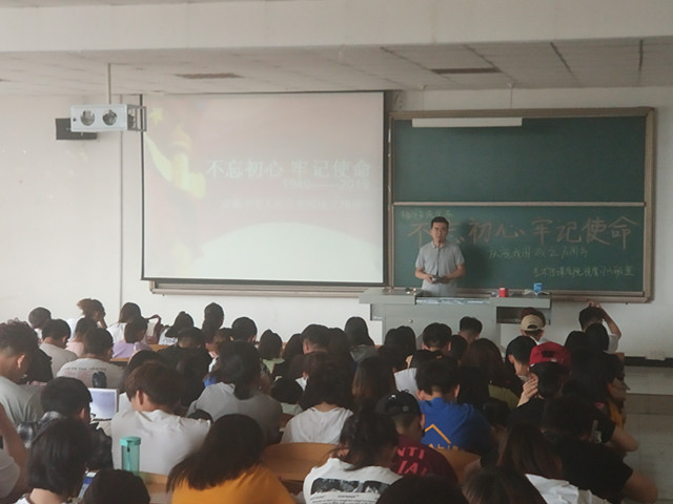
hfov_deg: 36.8
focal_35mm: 52
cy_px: 252
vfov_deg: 28.0
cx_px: 336
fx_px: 1011
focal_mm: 6.06
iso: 500
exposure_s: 1/50
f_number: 2.6
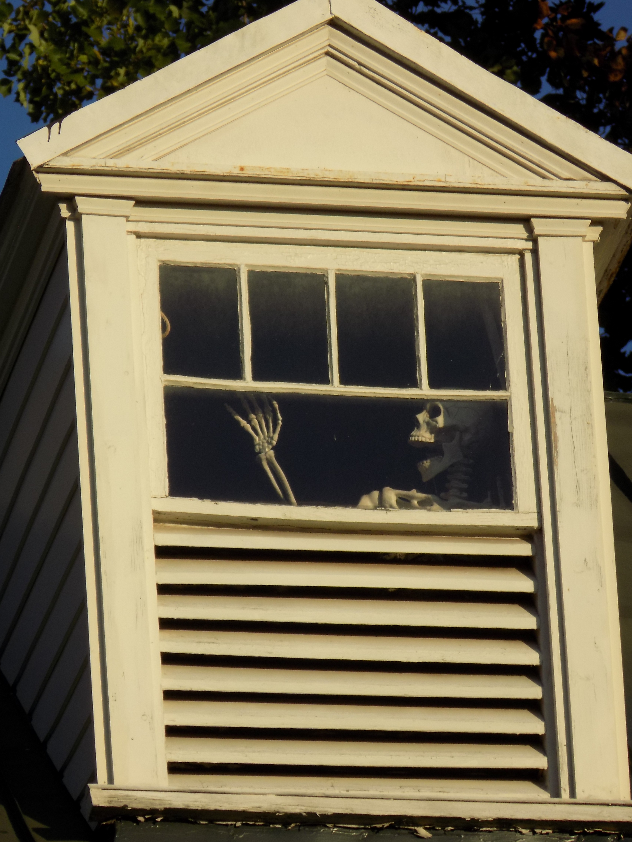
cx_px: 316
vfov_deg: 4.9
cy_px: 421
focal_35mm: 402
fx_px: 9786
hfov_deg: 3.7
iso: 80
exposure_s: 1/400
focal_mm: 71.5
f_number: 5.9
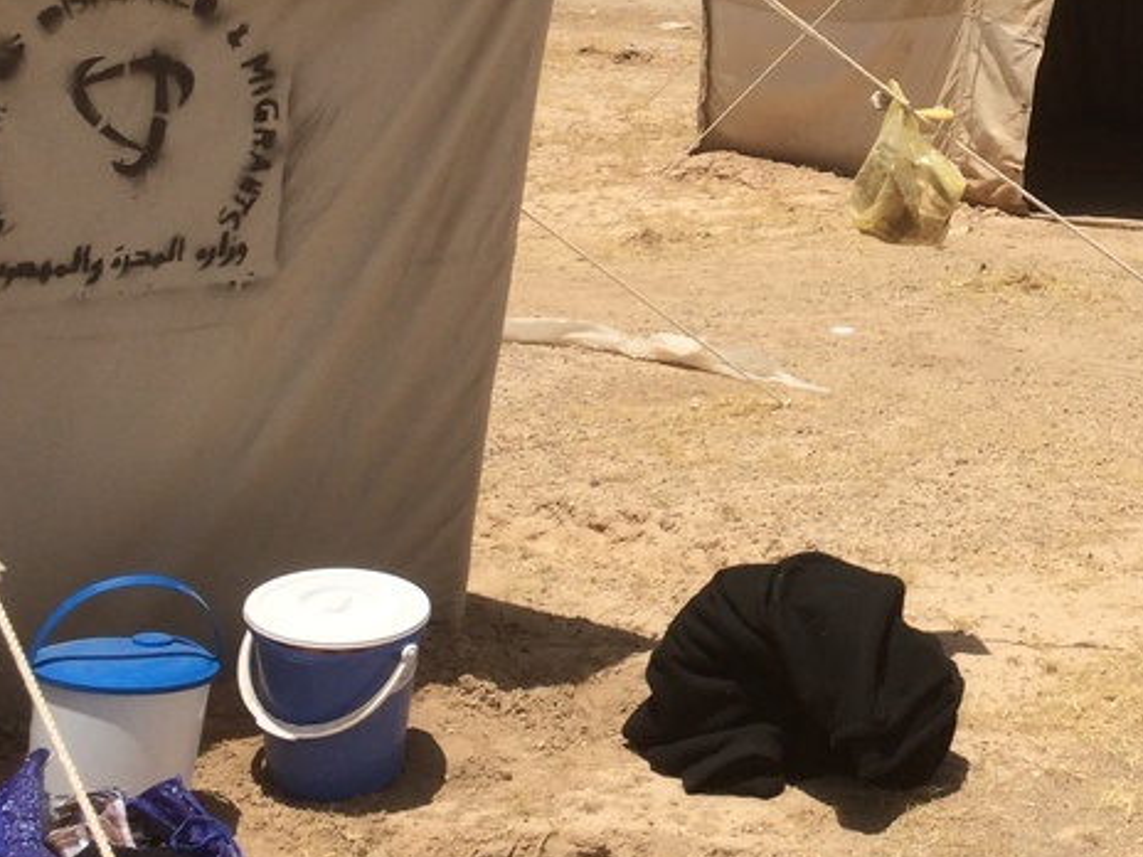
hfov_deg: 25.3
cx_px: 983
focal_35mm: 75
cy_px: 49
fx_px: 2476
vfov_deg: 19.2
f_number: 2.2
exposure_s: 1/3731
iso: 32
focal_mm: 4.15
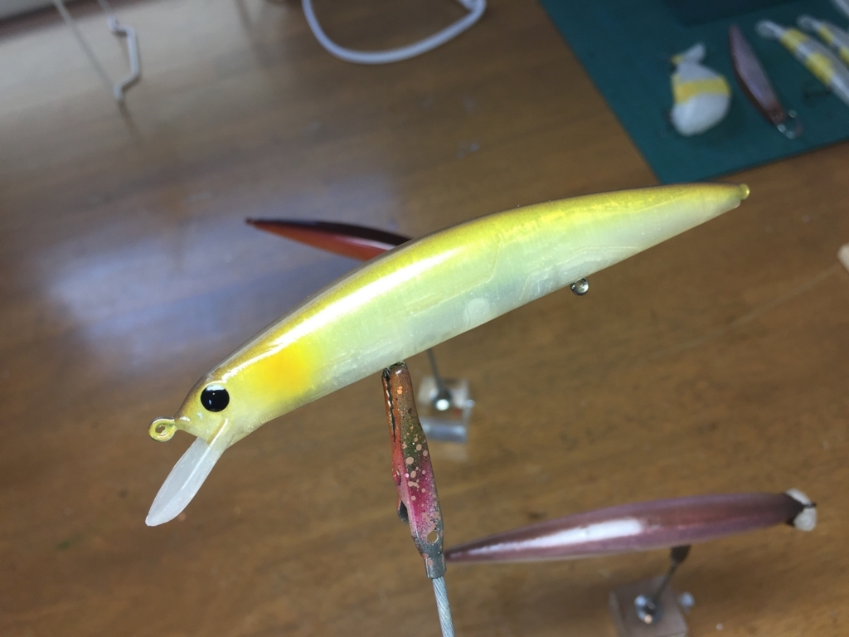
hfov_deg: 61.7
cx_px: 424
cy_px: 318
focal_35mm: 29
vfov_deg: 48.2
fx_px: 711
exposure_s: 1/120
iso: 32
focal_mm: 4.15
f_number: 2.2
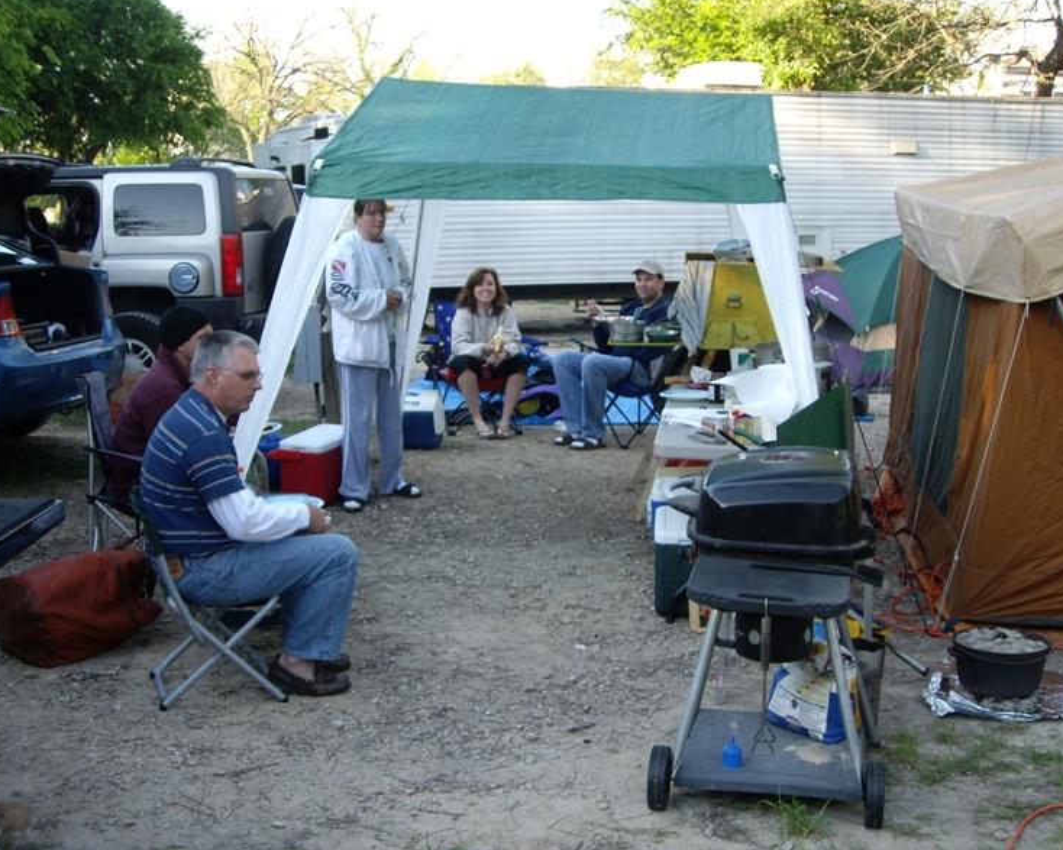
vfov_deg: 30.2
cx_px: 514
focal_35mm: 50
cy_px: 418
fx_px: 1573
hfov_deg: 37.3
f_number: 3
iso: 100
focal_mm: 7.6
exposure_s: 1/125
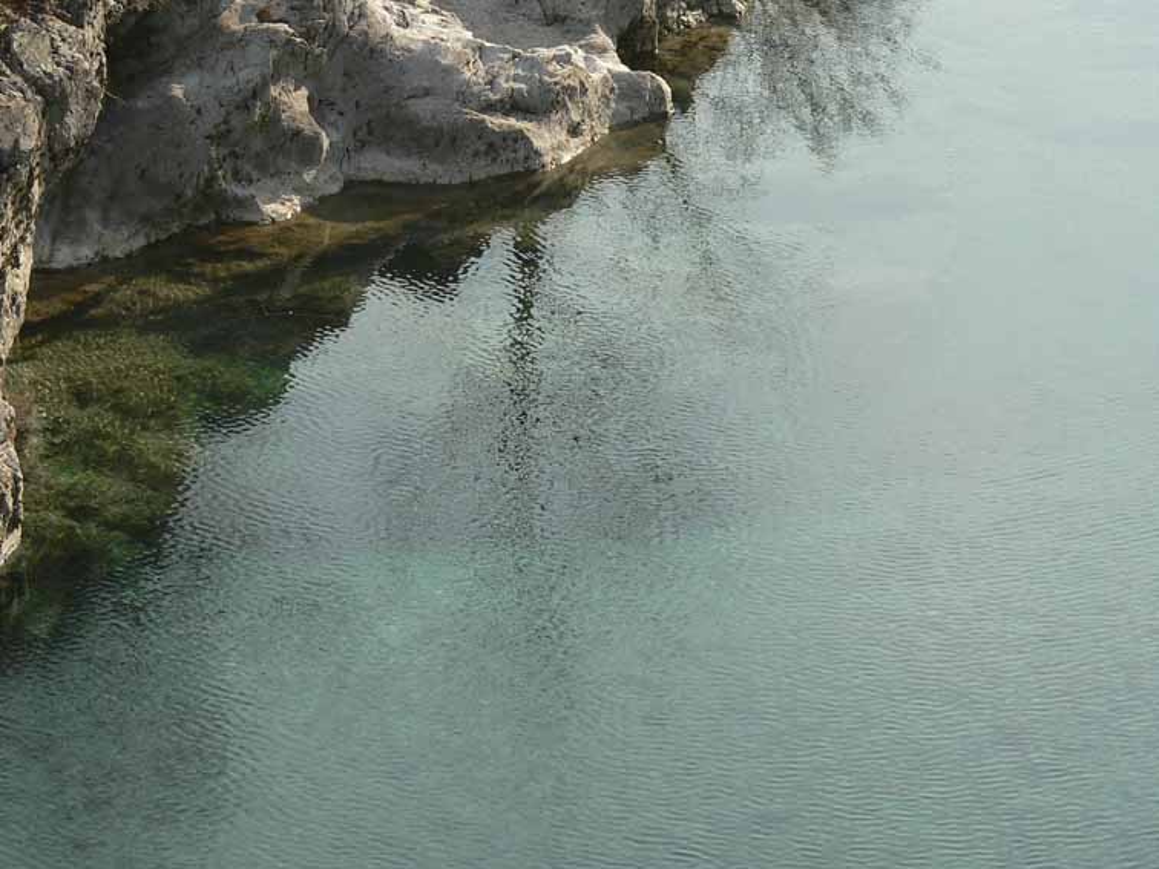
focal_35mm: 156
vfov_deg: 9.5
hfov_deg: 12.7
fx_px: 5223
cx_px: 580
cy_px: 434
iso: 80
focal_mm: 25.9
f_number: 4
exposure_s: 1/400
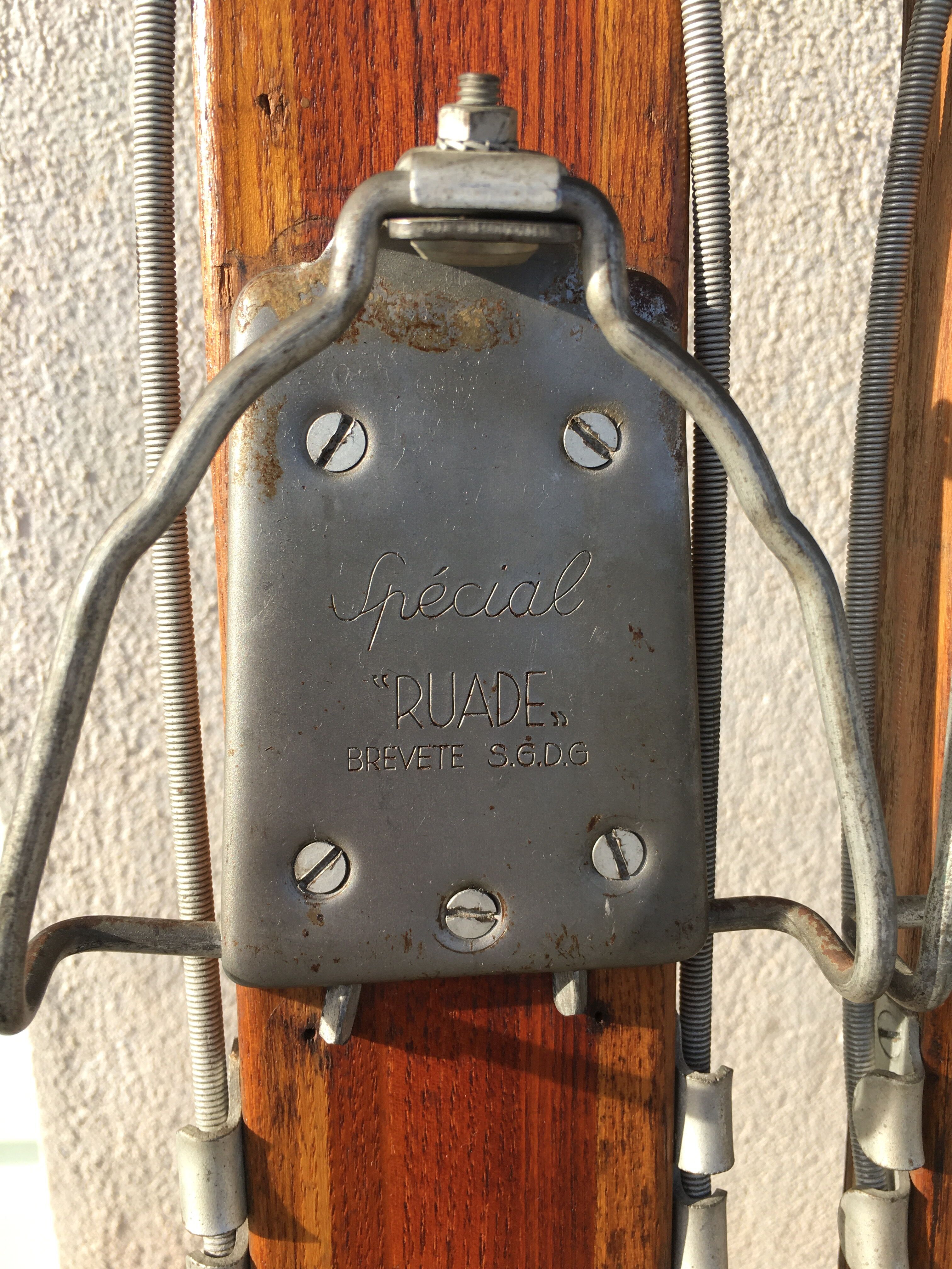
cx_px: 476
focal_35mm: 29
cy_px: 634
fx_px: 1063
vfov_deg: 61.7
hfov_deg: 48.2
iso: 25
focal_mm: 4.15
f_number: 2.2
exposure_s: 1/373
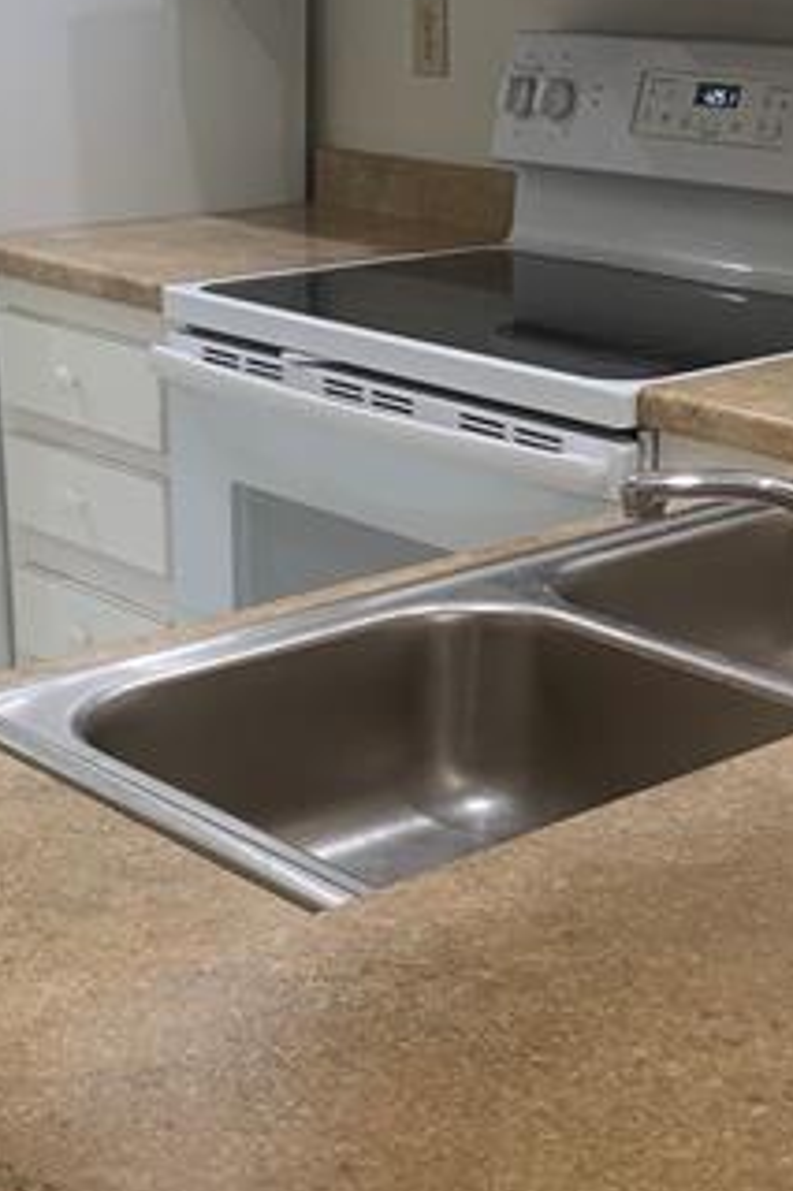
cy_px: 655
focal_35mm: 65
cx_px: 395
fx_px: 2150
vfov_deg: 31.0
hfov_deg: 20.9
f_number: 1.8
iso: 64
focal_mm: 4.25
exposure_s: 1/60
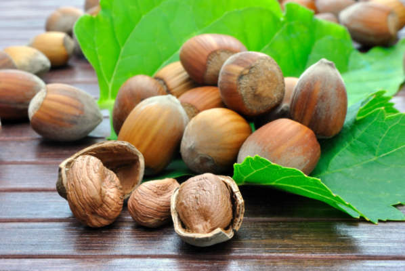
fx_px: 929
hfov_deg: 24.6
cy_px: 136
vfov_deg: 16.6
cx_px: 202
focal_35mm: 82
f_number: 20
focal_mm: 55
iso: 100
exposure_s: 13
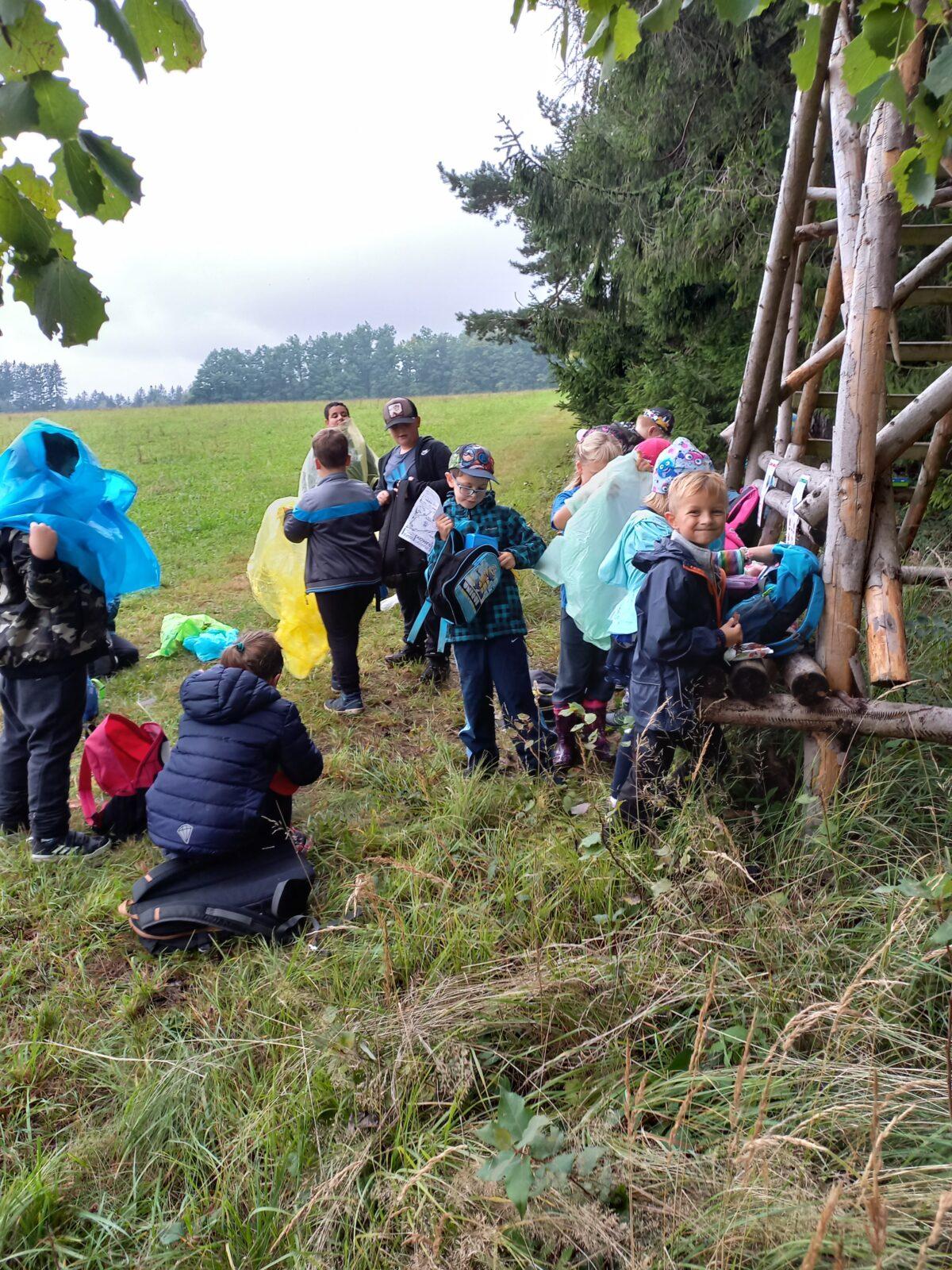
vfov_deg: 69.4
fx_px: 917
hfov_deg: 54.9
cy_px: 635
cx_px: 476
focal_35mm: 25
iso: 80
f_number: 1.8
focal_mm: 4.65
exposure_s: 1/100
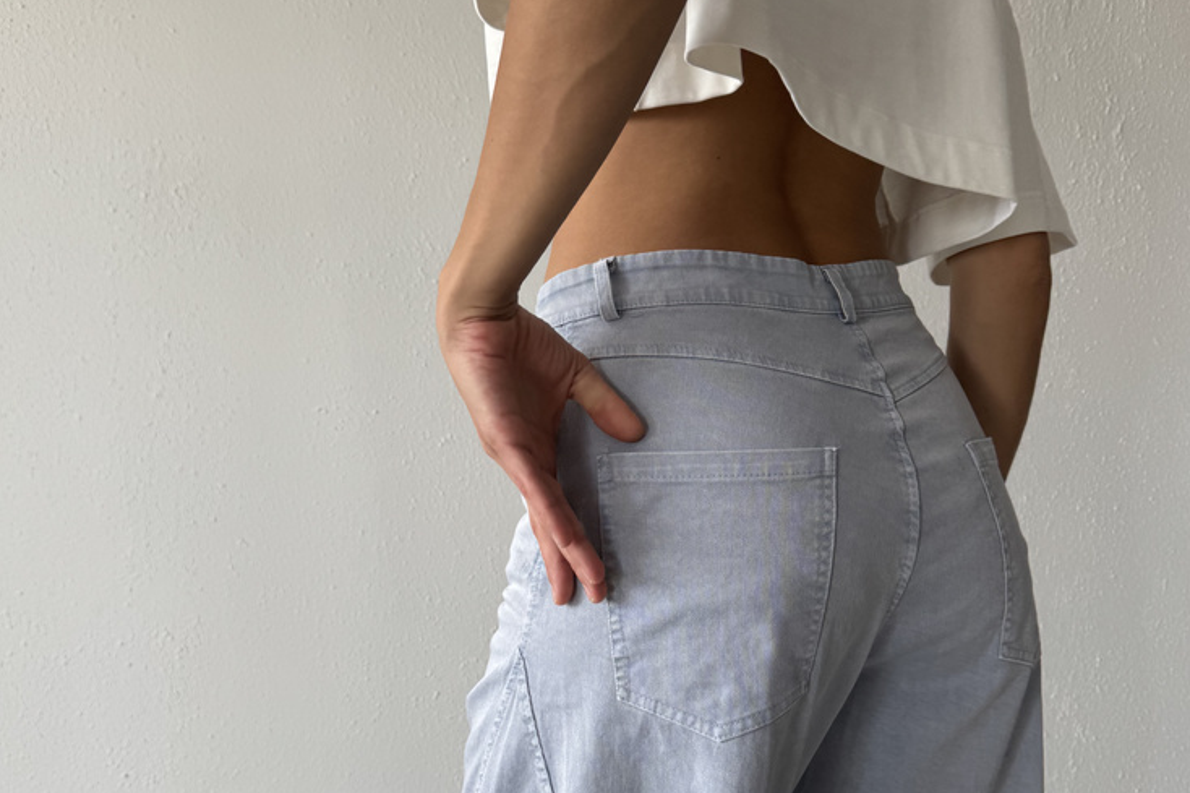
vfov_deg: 38.8
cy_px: 438
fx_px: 1124
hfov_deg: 55.8
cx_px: 595
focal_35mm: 34
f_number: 1.78
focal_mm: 6.76
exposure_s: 1/146
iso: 64
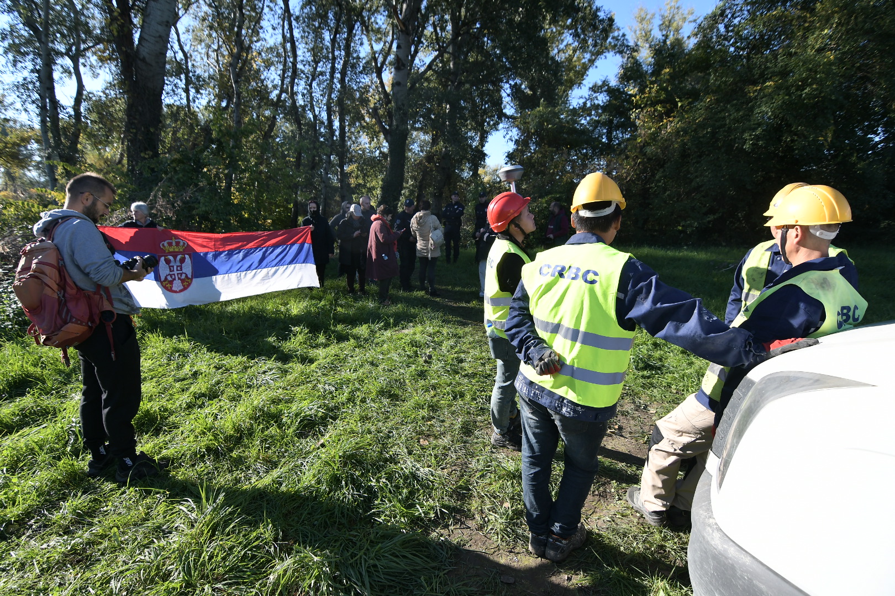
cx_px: 448
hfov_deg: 96.7
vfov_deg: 73.7
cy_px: 298
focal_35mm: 16
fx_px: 398
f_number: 5
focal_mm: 11
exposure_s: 1/800
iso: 200
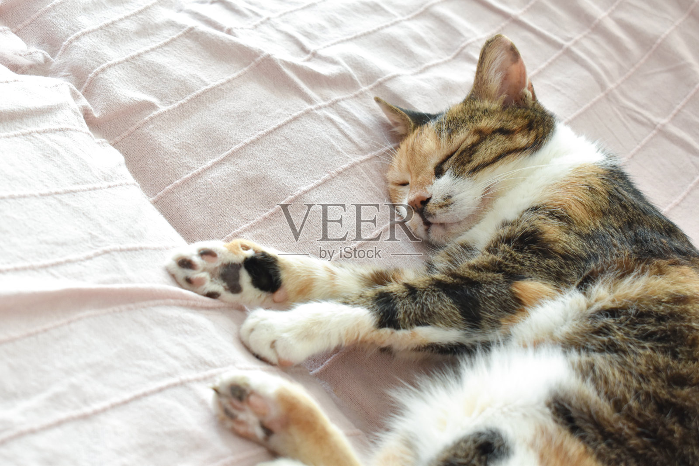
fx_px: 1340
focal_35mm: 69
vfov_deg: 19.7
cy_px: 233
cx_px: 350
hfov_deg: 29.2
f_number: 7.1
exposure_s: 1/50
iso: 800
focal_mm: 46
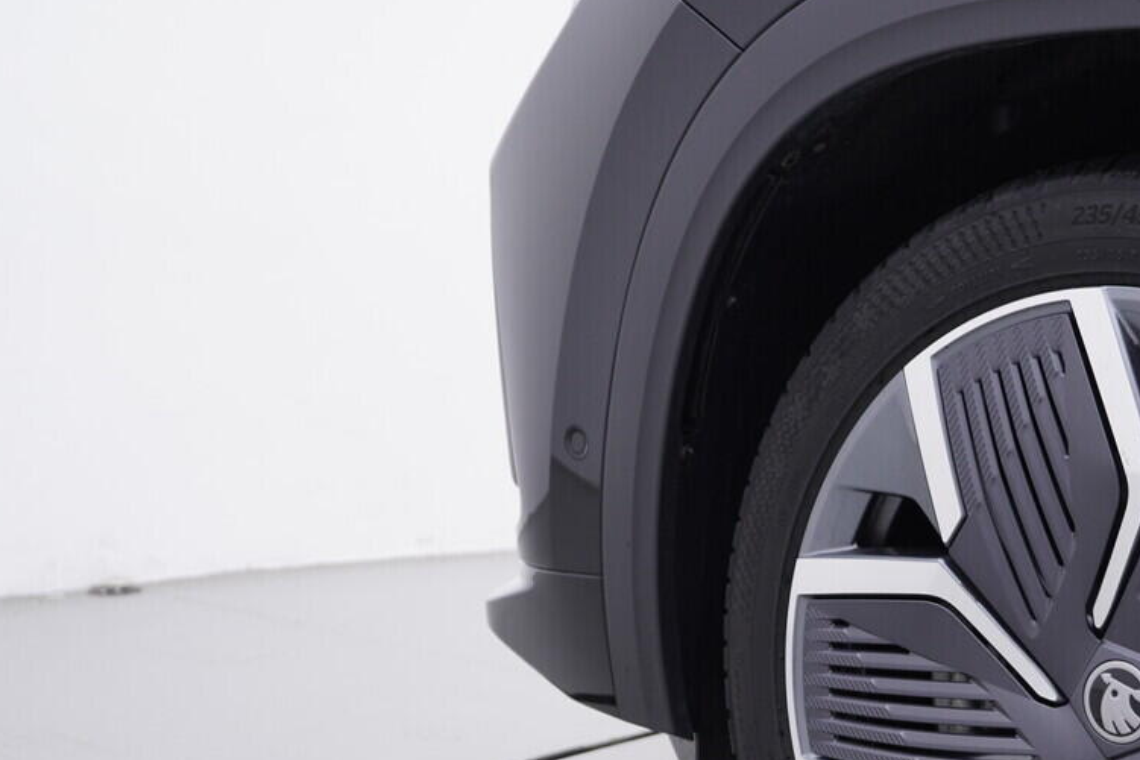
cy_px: 696
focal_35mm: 69
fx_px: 2185
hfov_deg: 27.9
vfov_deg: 19.4
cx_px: 1072
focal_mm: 24
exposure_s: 1/60
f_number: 3.5
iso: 125
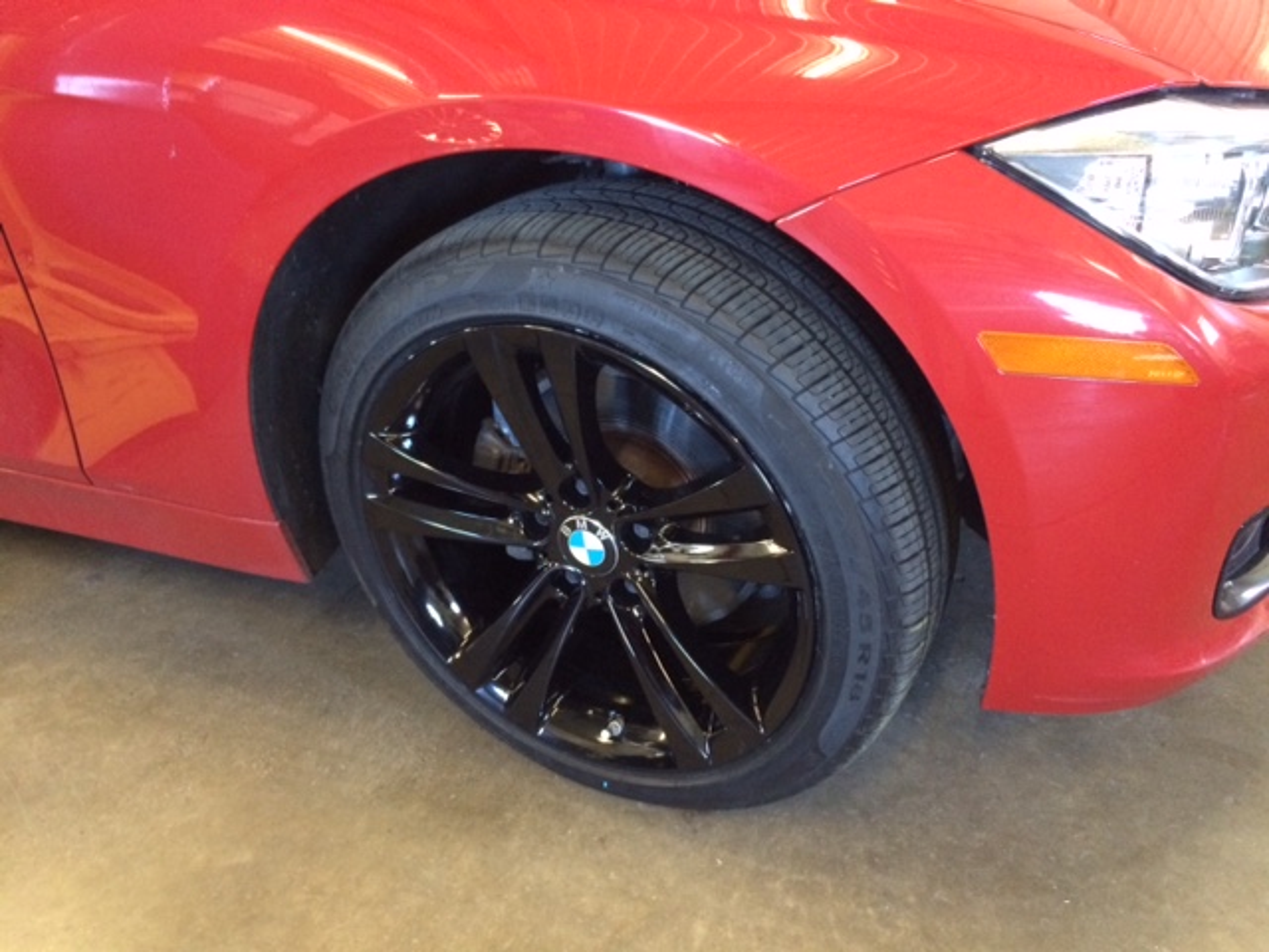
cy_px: 476
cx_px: 634
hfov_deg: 61.7
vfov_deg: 48.2
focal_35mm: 29
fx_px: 1063
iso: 500
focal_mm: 4.15
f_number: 2.2
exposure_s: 1/15
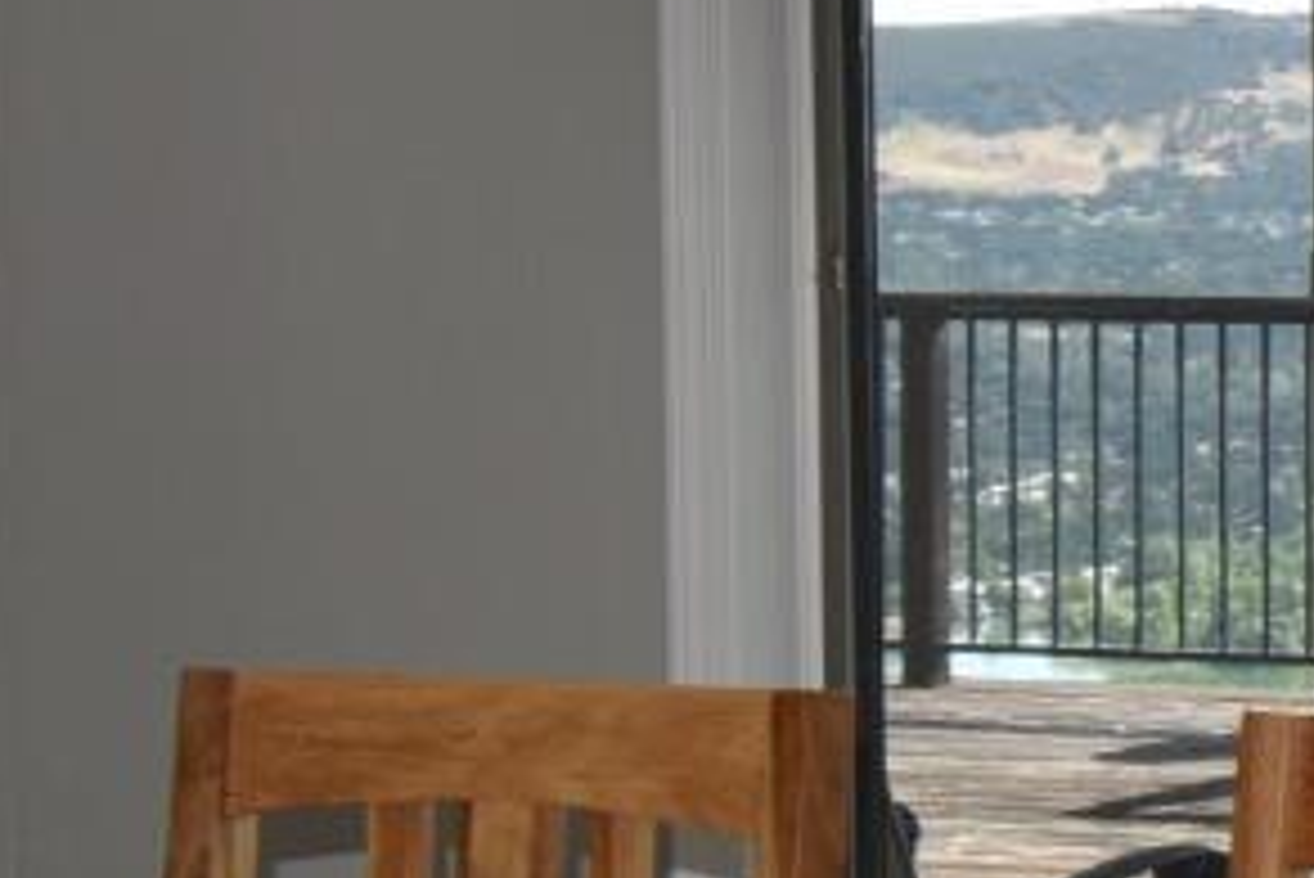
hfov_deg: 12.1
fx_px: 5624
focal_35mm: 154
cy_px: 378
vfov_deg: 8.9
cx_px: 2484
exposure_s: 1/125
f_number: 5.6
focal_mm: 20
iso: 100
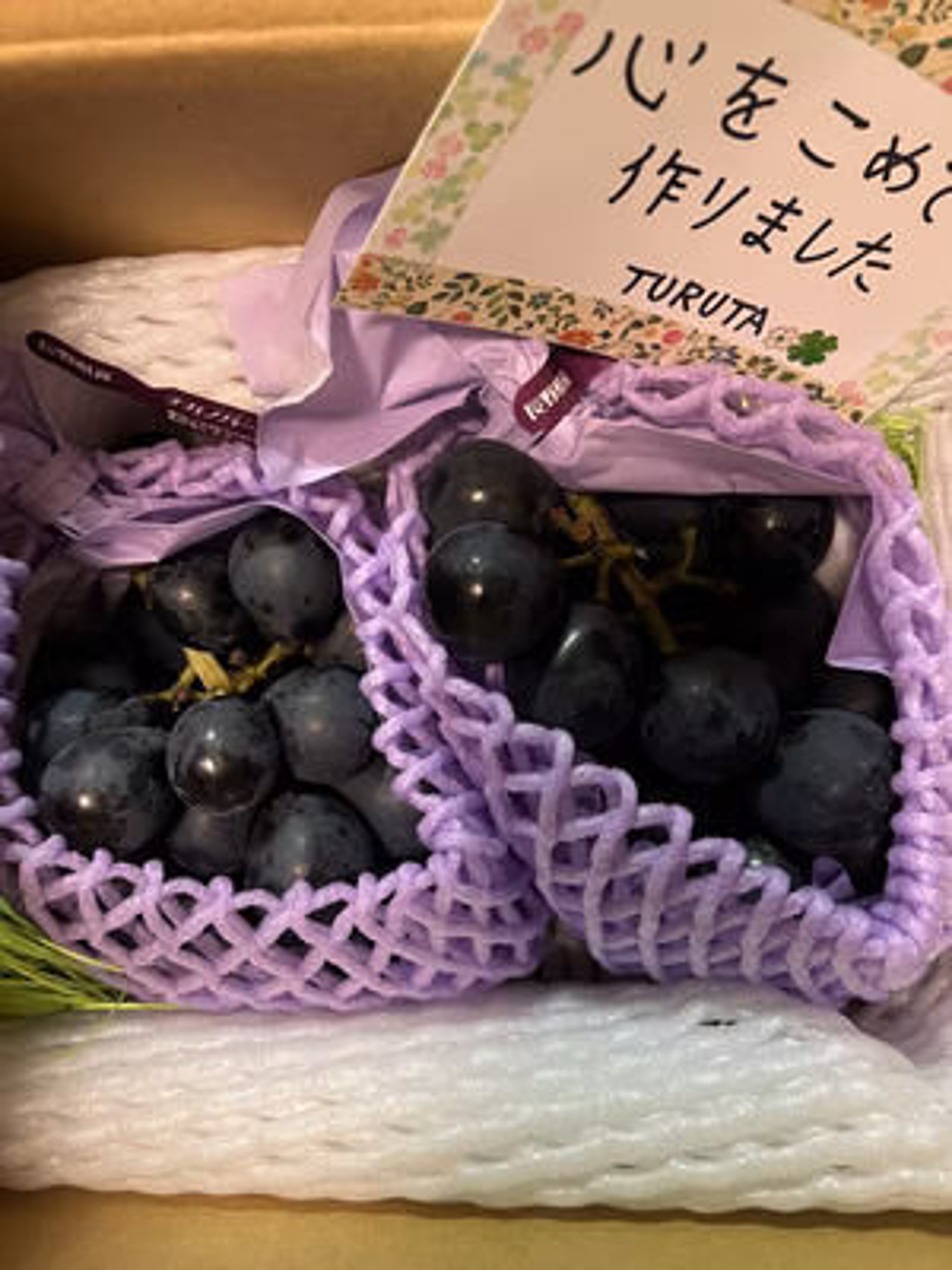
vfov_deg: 67.3
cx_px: 476
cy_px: 635
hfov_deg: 53.1
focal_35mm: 26
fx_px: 953
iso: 500
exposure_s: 1/57
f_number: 1.5
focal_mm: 5.7
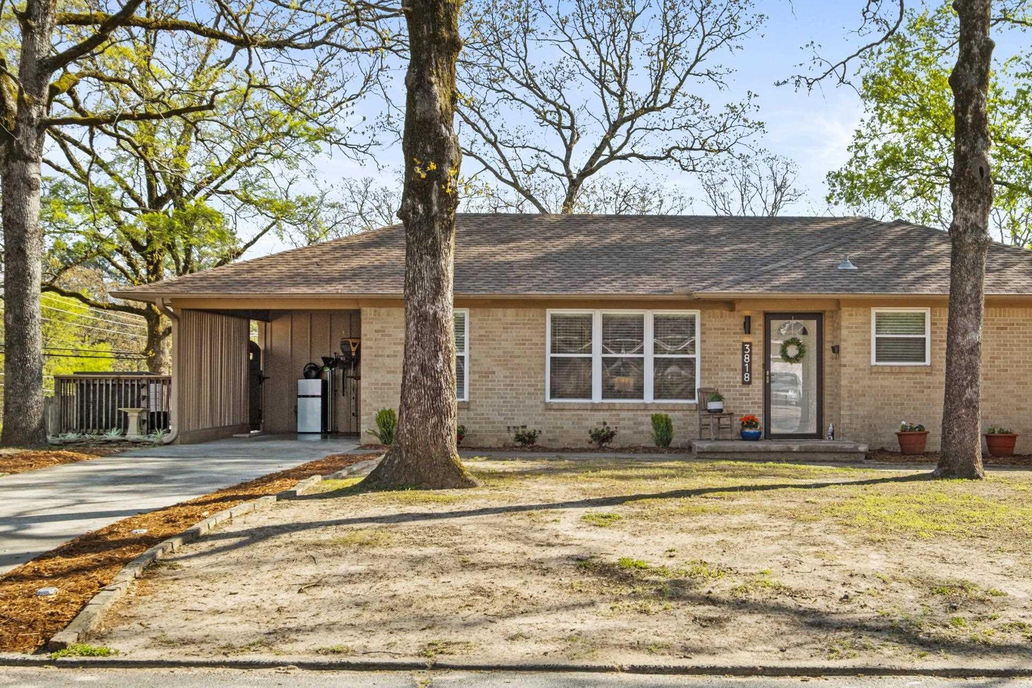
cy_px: 374
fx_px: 1147
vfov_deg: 33.4
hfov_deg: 48.1
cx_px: 628
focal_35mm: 40
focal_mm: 20.9
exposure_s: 1/60
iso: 400
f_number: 8
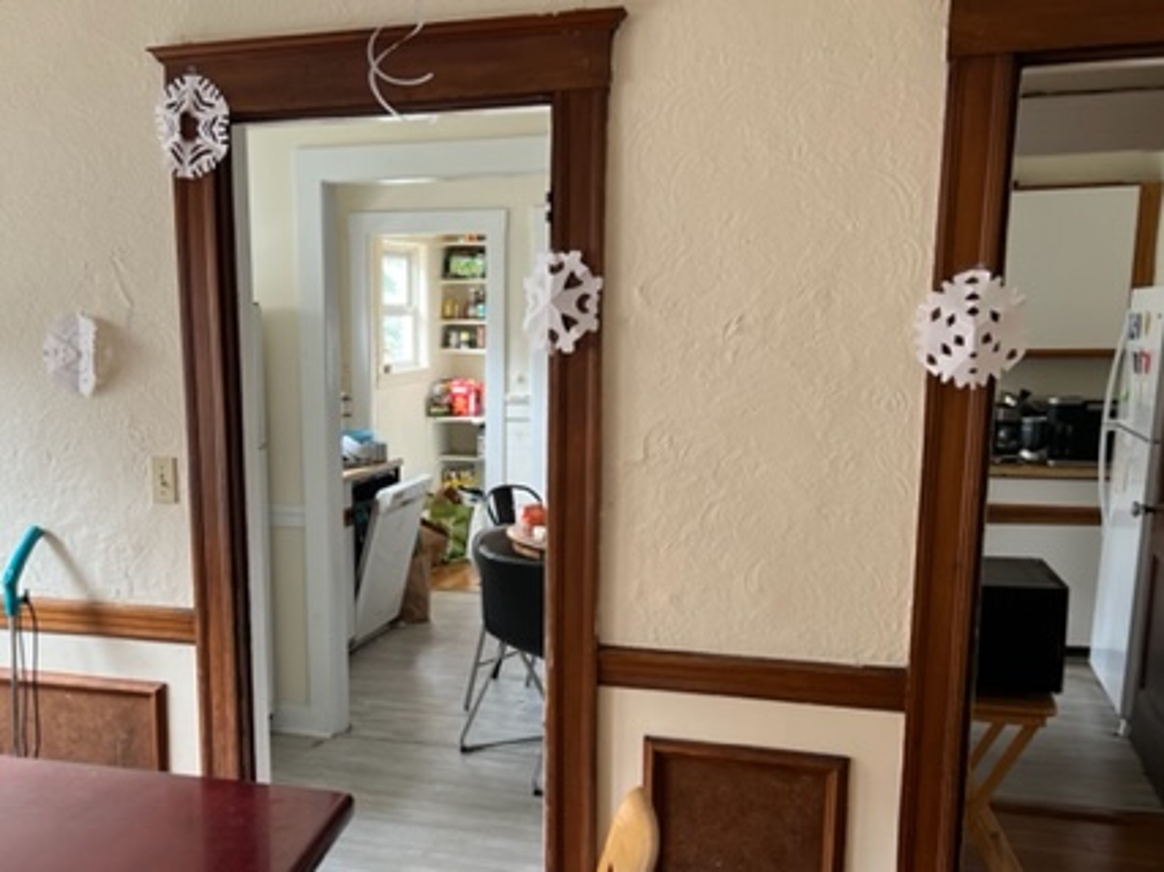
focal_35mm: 39
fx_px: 1311
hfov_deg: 47.1
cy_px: 567
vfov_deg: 36.5
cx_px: 393
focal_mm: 5.7
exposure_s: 1/121
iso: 80
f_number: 1.5
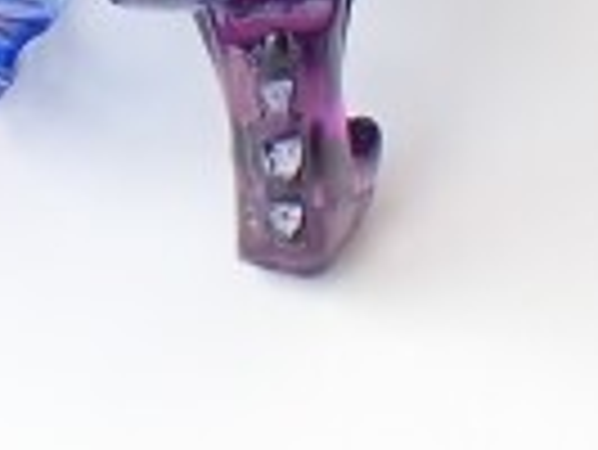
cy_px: -292
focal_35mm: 144
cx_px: -126
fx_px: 2490
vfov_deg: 9.9
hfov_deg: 13.3
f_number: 3.2
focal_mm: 5.4
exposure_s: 1/125
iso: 100
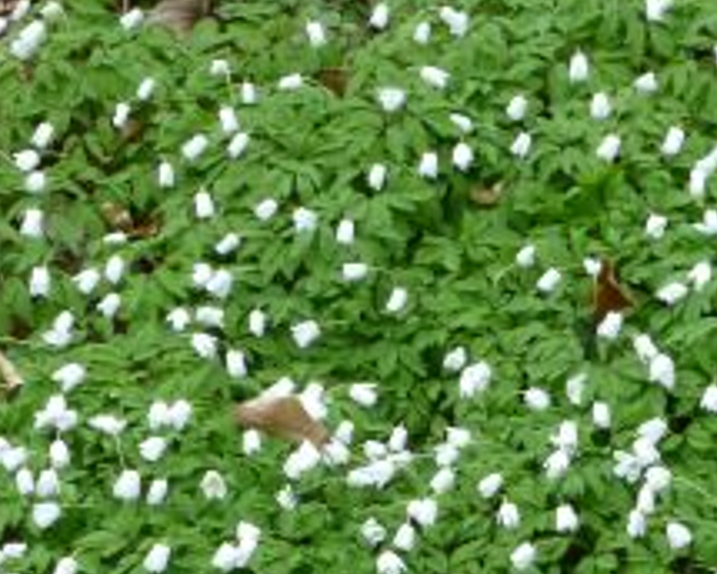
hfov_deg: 8.2
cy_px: 811
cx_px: 1060
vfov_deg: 6.6
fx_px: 4923
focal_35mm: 232
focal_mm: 13.3
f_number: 5
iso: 400
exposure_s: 1/40
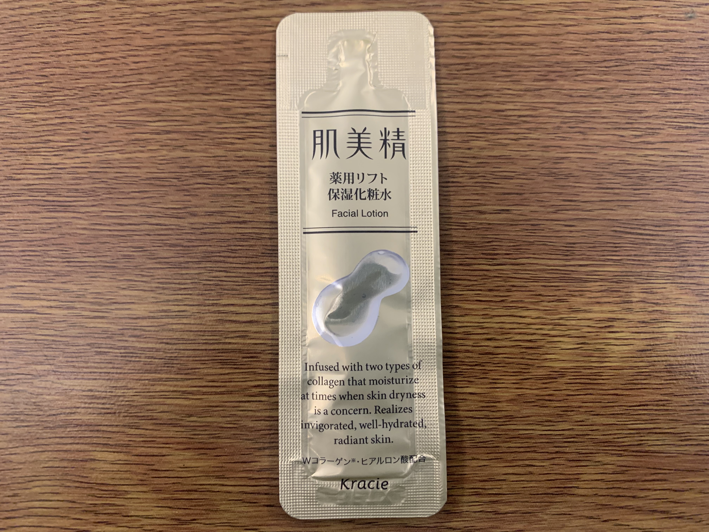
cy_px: 266
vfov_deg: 53.1
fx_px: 533
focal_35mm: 26
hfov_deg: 67.3
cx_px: 354
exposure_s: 1/60
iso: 320
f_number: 1.8
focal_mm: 4.25
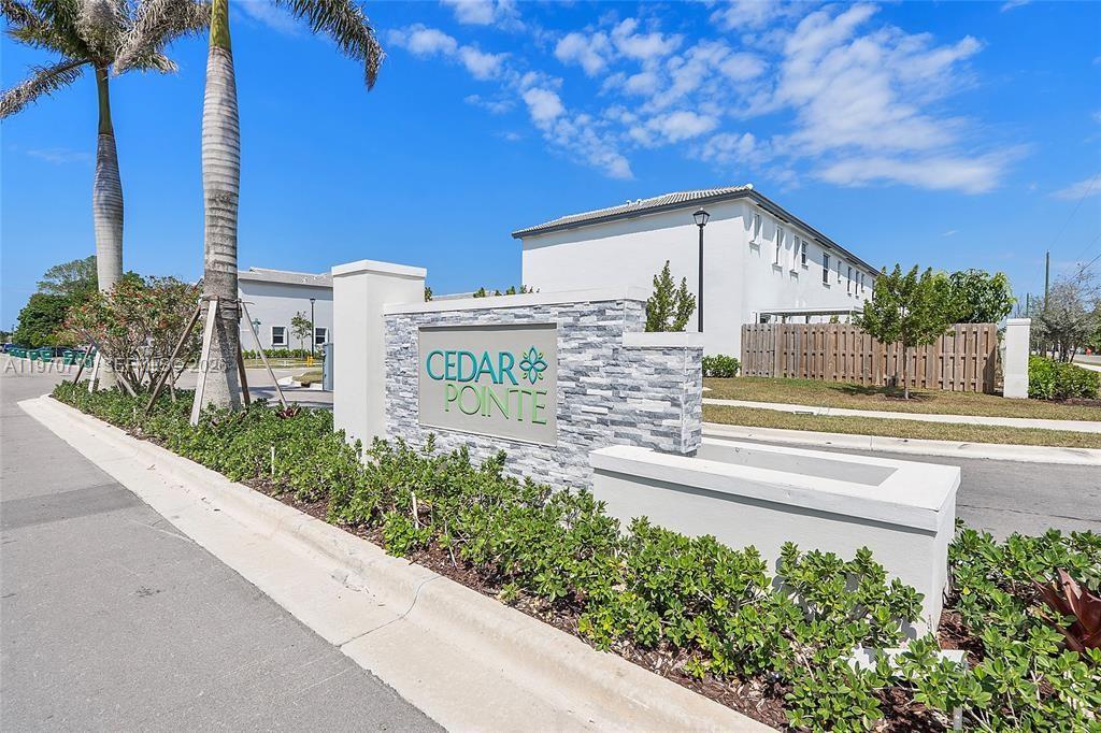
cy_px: 366
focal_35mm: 17
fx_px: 520
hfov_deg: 93.3
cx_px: 550
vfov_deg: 70.4
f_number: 8
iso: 250
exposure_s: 1/1250
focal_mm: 11.5
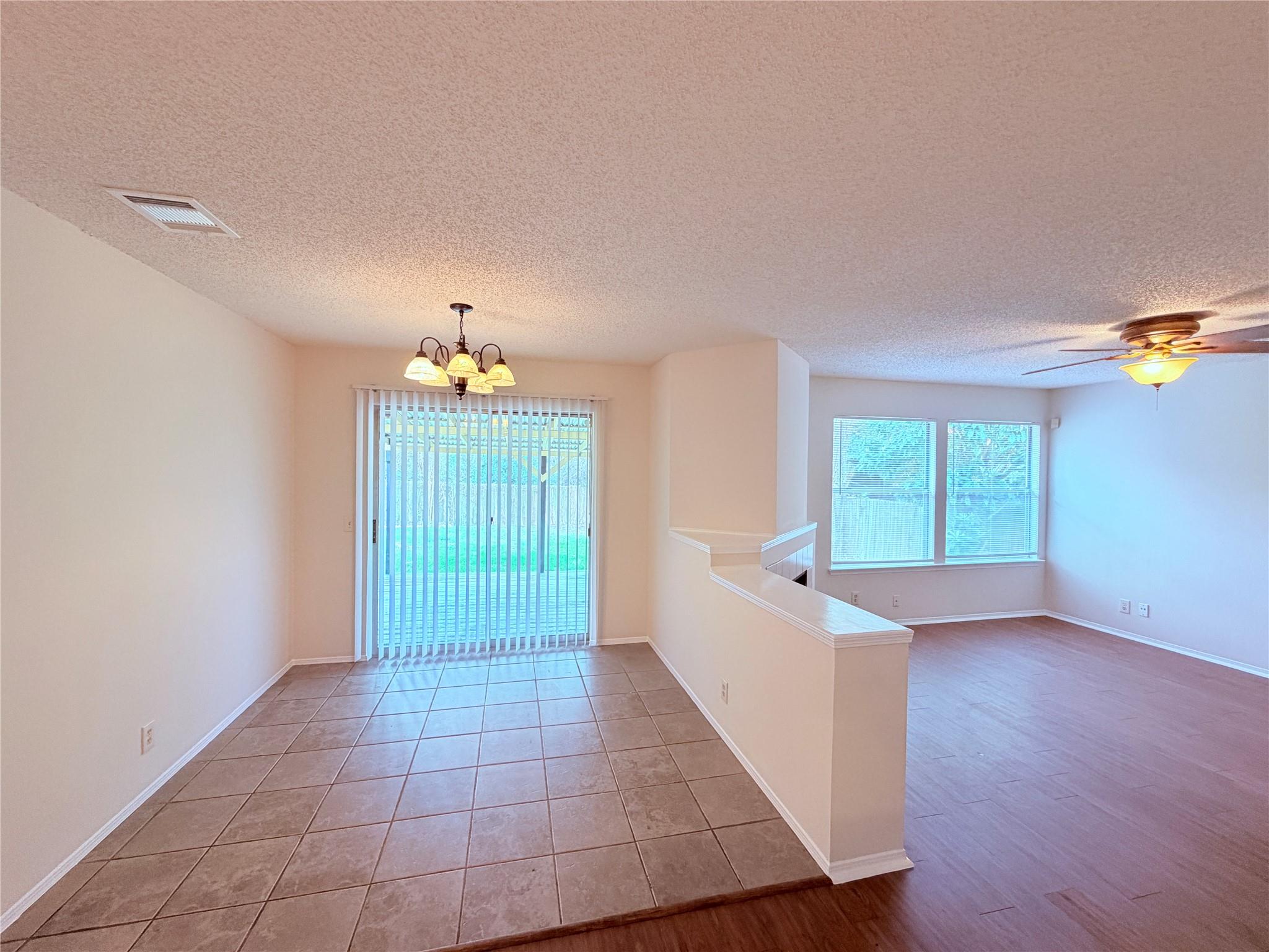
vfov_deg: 85.7
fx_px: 513
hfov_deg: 102.1
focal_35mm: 14
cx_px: 634
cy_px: 476
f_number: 2.2
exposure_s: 1/60
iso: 200
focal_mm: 2.22
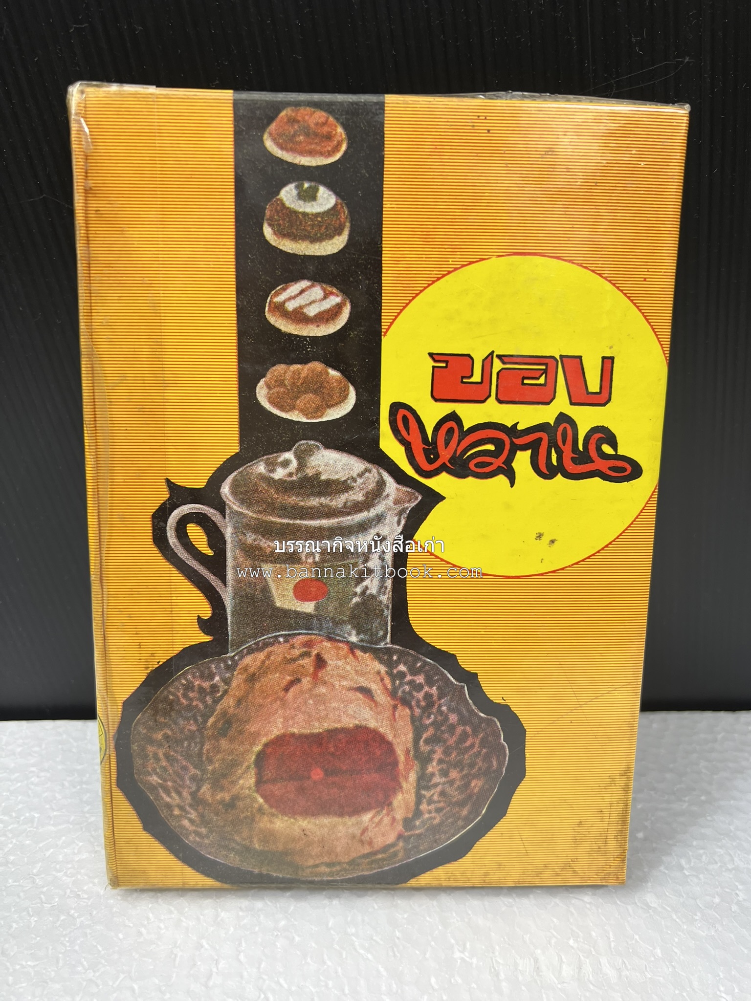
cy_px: 500
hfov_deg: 53.1
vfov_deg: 67.3
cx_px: 376
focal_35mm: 26
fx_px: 752
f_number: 1.5
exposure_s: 1/100
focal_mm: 5.7
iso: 40
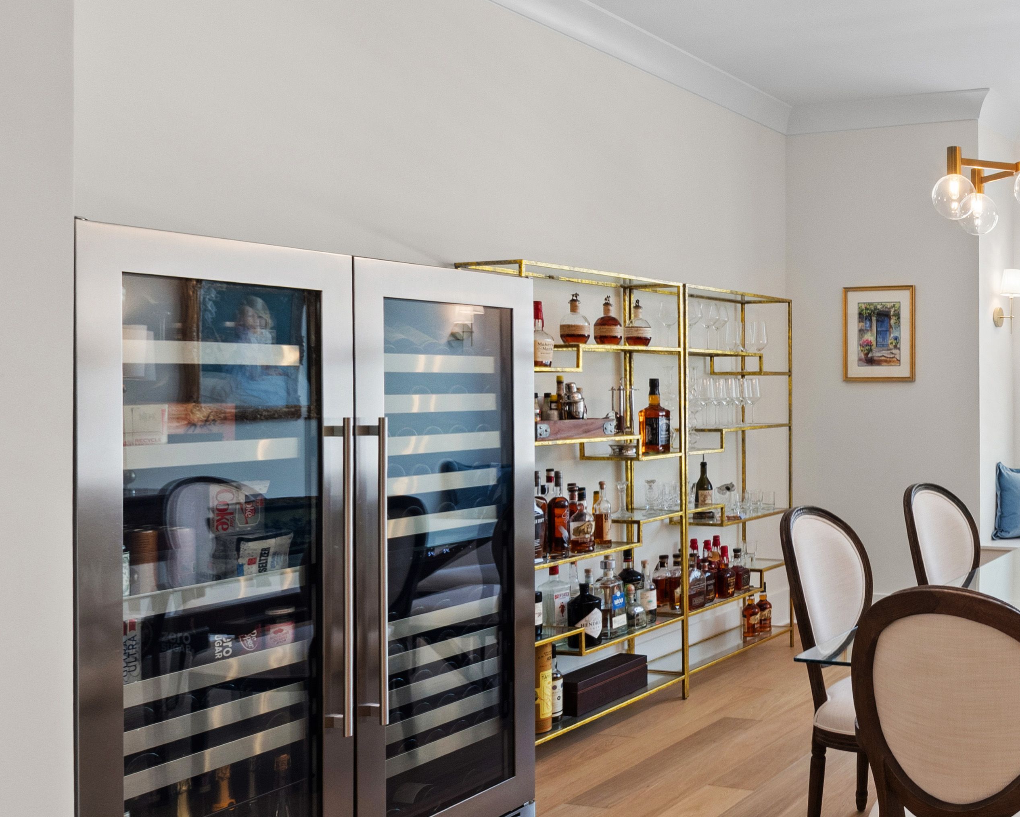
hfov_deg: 45.5
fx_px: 936
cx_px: 1077
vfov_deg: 47.1
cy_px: 391
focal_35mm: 31
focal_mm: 10
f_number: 8
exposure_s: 1/3
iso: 100
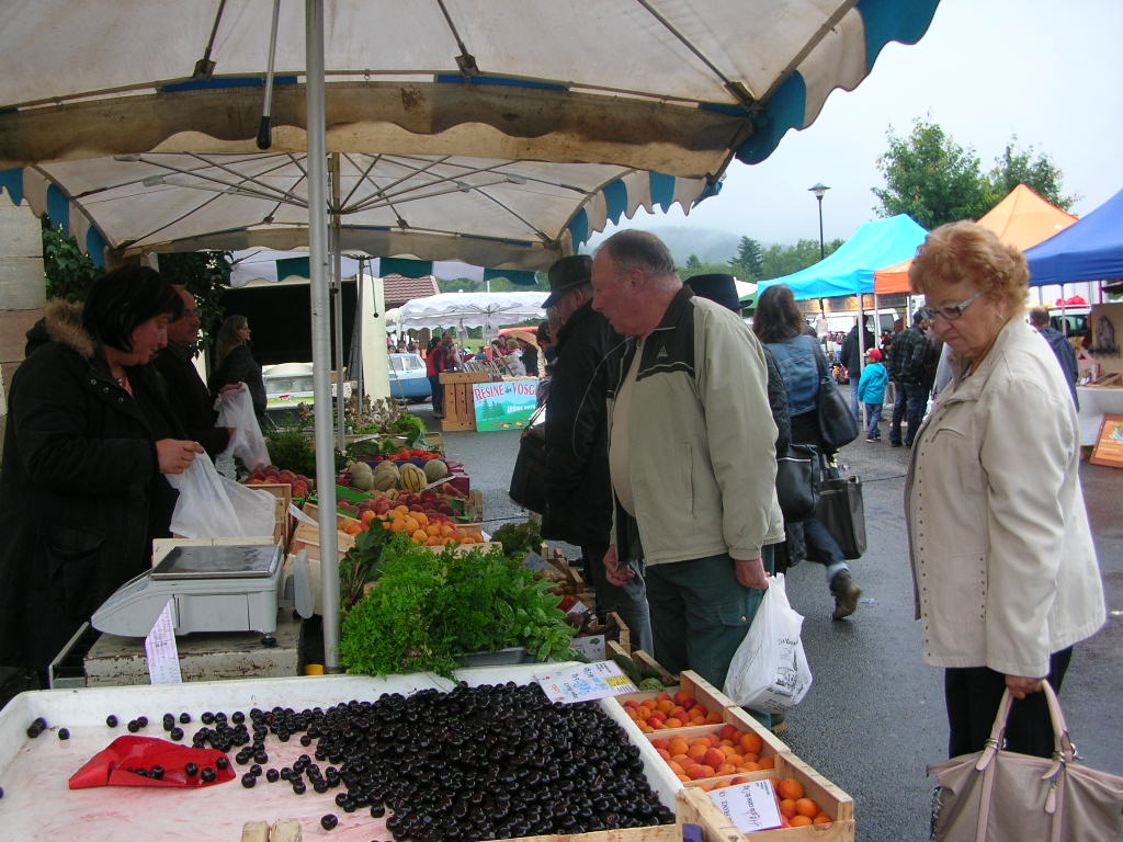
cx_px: 562
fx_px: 1135
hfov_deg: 52.6
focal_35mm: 35
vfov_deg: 40.7
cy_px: 421
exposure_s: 1/40.6
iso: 50
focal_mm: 5.8
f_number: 2.8
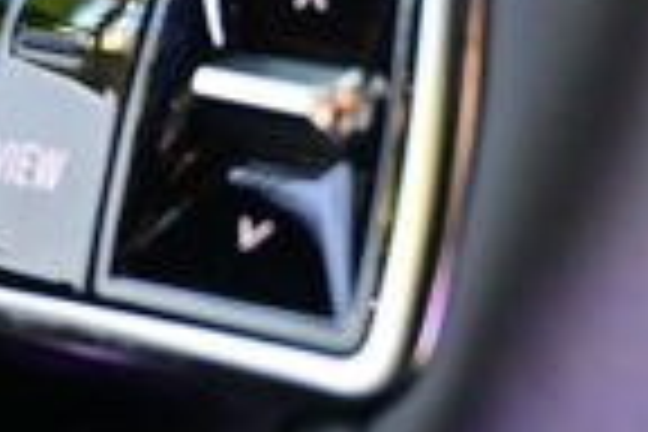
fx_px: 3332
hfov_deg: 10.5
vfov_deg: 7.4
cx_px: -508
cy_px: 25
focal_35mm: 185
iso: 1250
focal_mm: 29
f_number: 4.8
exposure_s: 1/50
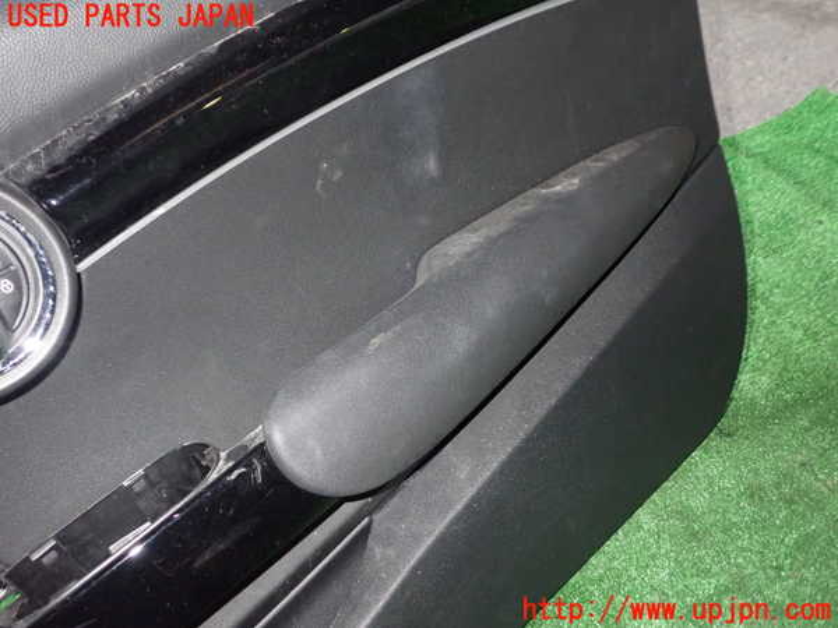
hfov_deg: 60.0
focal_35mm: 30
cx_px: 419
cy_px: 314
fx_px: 726
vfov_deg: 46.8
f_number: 6.3
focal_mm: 5.4
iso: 800
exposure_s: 1/30
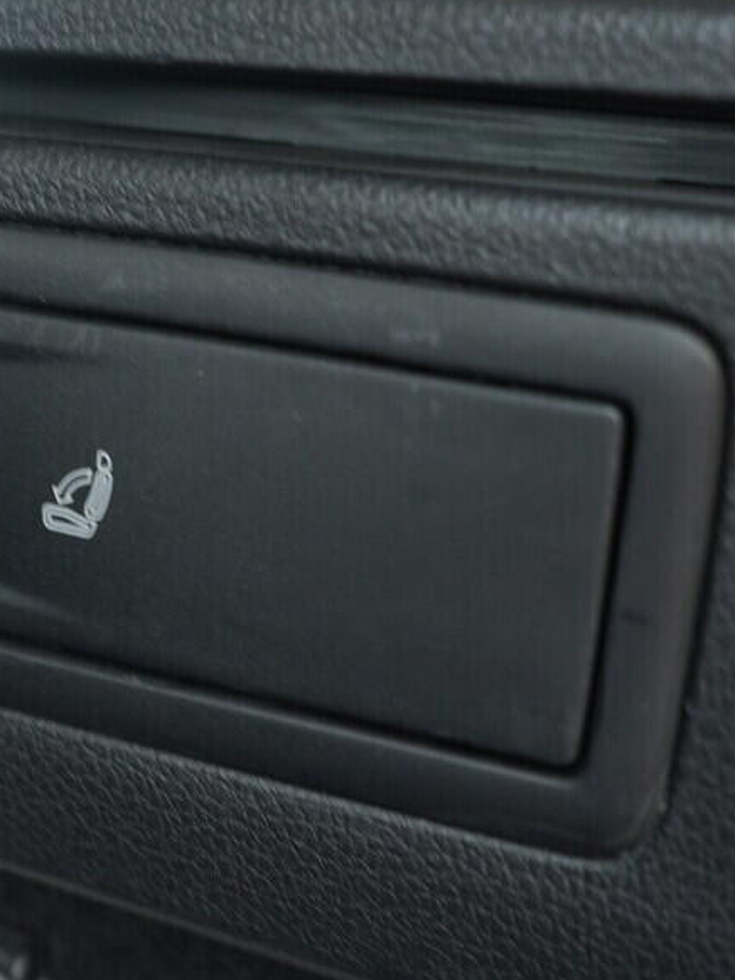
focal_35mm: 61
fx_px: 1726
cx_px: 86
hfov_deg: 23.5
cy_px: 460
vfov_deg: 31.7
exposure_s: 1/40
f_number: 2.8
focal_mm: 24
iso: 640
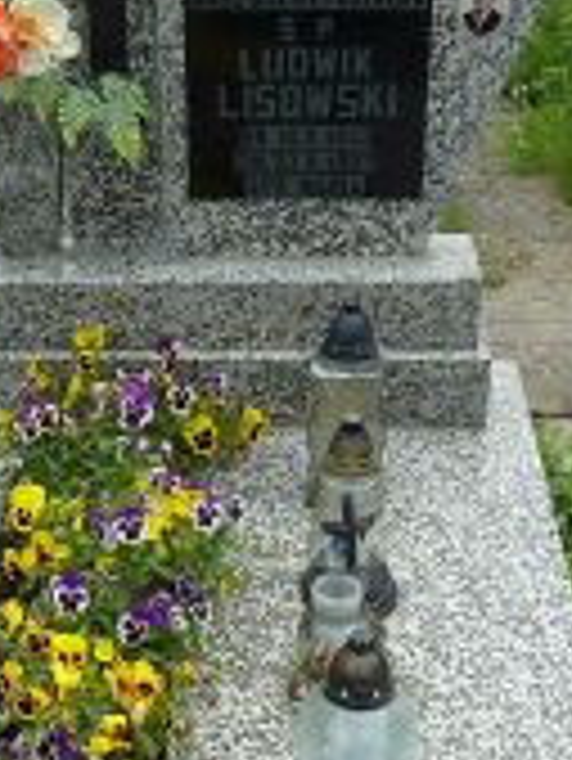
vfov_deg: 27.1
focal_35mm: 71
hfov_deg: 20.6
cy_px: 553
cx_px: 167
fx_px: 1562
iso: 80
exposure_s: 1/200
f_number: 4
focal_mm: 4.1
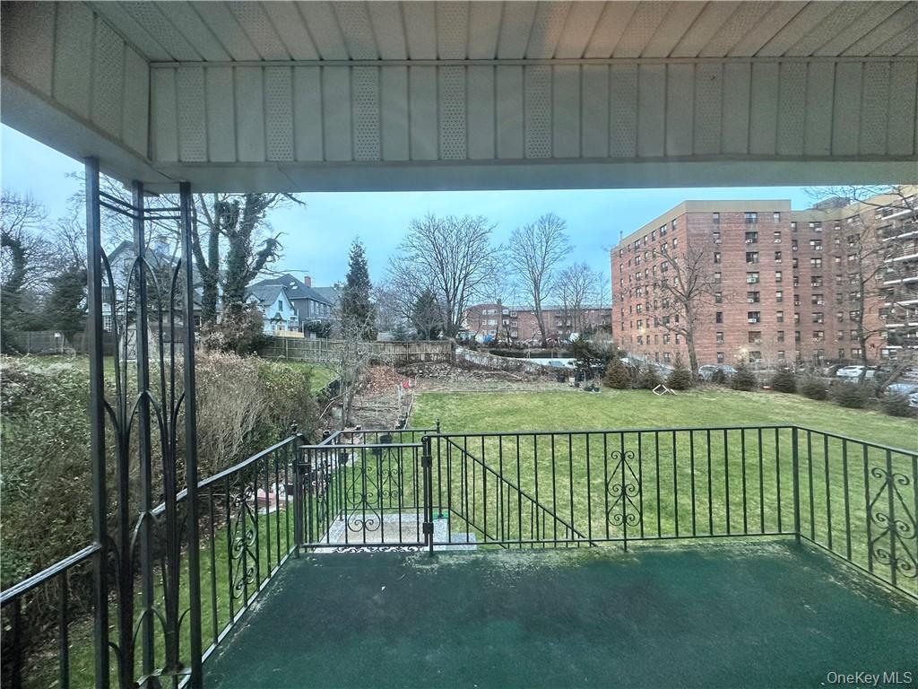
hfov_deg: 102.1
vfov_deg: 85.7
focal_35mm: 14
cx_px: 459
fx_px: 371
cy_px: 344
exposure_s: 1/50
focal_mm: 2.22
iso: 160
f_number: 2.2
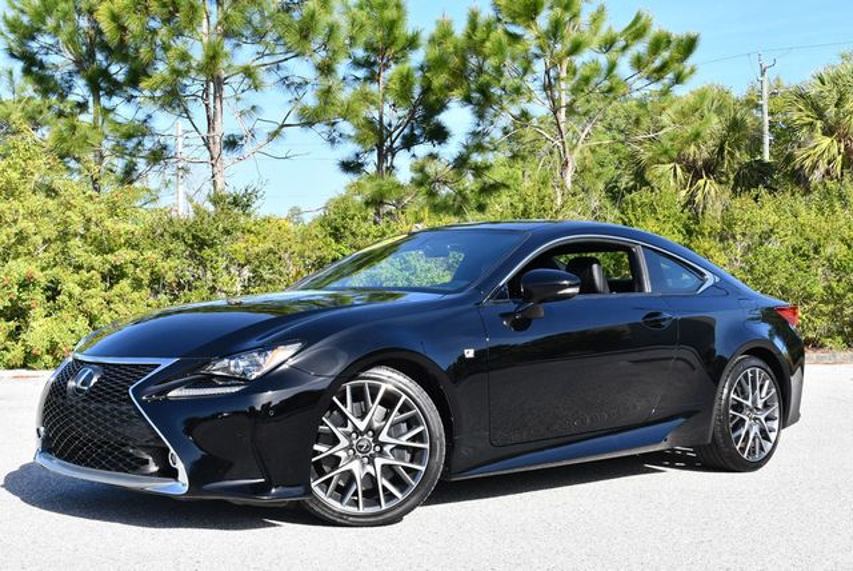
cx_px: 426
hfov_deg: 41.1
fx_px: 1138
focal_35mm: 48
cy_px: 286
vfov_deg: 28.1
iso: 200
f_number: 8
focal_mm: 24
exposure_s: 1/250
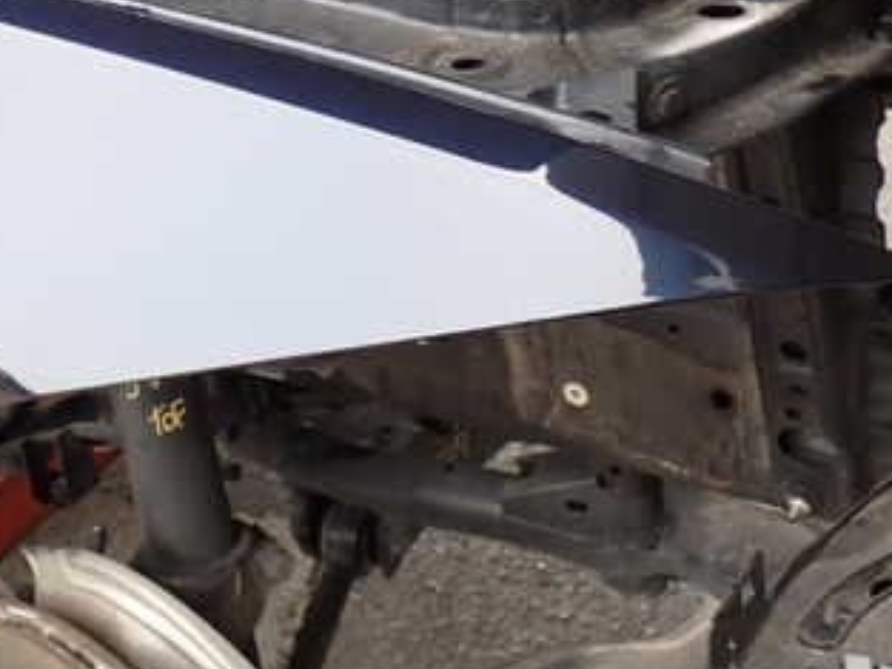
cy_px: 142
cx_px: 128
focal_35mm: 69
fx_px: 1779
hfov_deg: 27.4
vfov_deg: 21.1
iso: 100
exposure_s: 1/100
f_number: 2.5
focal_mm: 6.37
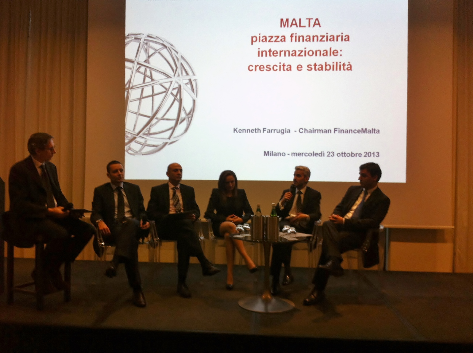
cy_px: 176
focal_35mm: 35
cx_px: 236
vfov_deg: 40.6
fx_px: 478
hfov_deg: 52.7
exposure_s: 1/15
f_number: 2.8
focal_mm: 3.85
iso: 100
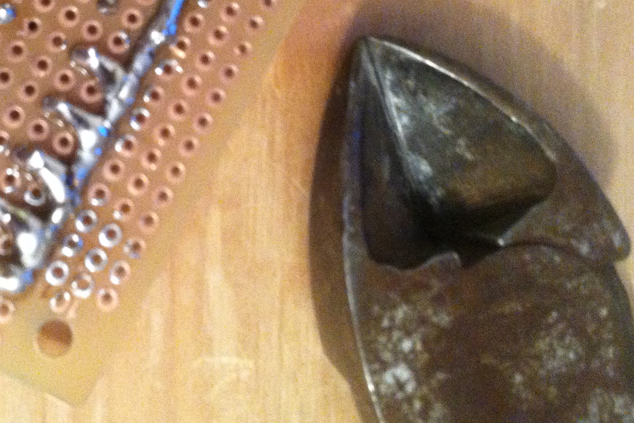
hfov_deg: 31.8
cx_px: 162
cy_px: 78
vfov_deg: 21.6
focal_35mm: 62
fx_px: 1092
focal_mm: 3.85
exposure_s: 1/15
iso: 640
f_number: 2.8
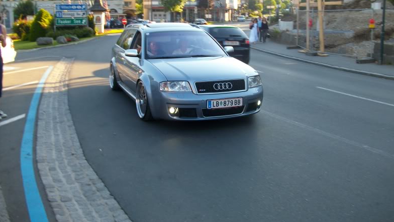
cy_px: 79
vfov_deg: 31.0
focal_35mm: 38
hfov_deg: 52.8
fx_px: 397
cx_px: 201
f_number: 2.9
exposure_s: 1/171
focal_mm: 5.7
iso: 80
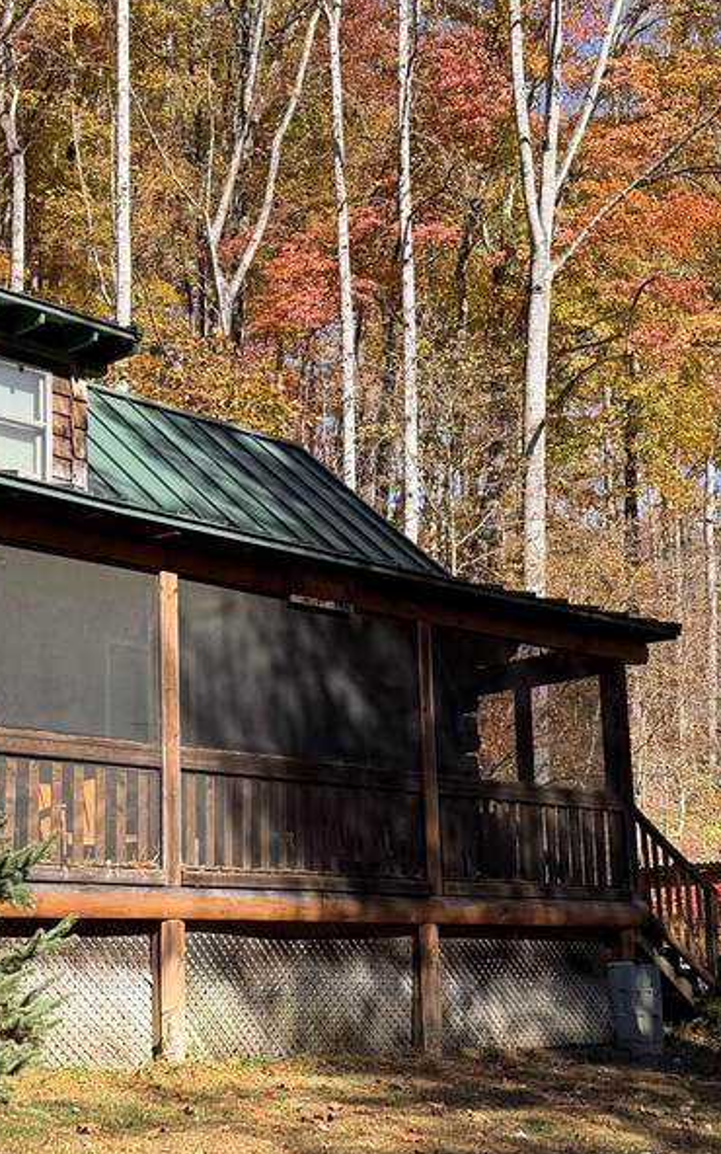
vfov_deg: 36.8
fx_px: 1729
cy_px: 674
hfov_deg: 23.6
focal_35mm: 55
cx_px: 380
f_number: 1.78
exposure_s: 1/1553
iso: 80
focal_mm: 6.76
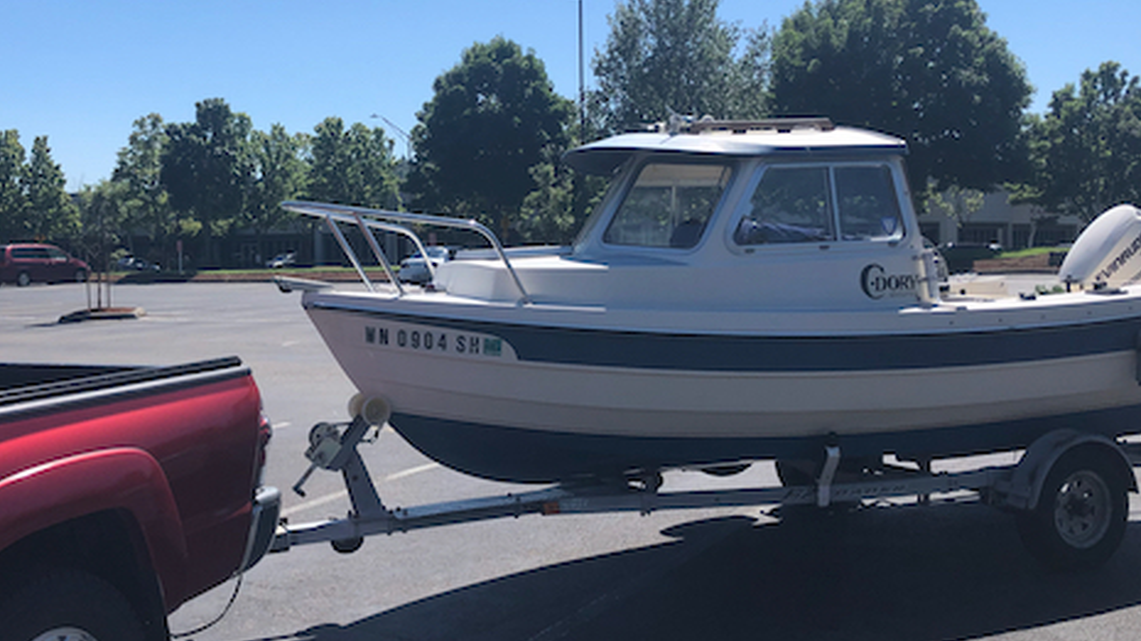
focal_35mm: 42
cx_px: 488
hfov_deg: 48.2
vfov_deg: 28.3
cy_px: 287
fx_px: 1270
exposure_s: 1/1919
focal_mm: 3.99
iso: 20
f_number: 1.8
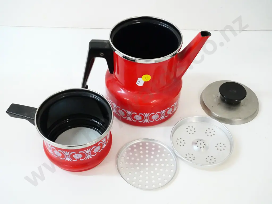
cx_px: 136
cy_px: 102
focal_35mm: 44
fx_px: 346
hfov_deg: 42.9
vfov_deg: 32.9
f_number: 6.3
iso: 3200
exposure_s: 1/80
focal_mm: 22
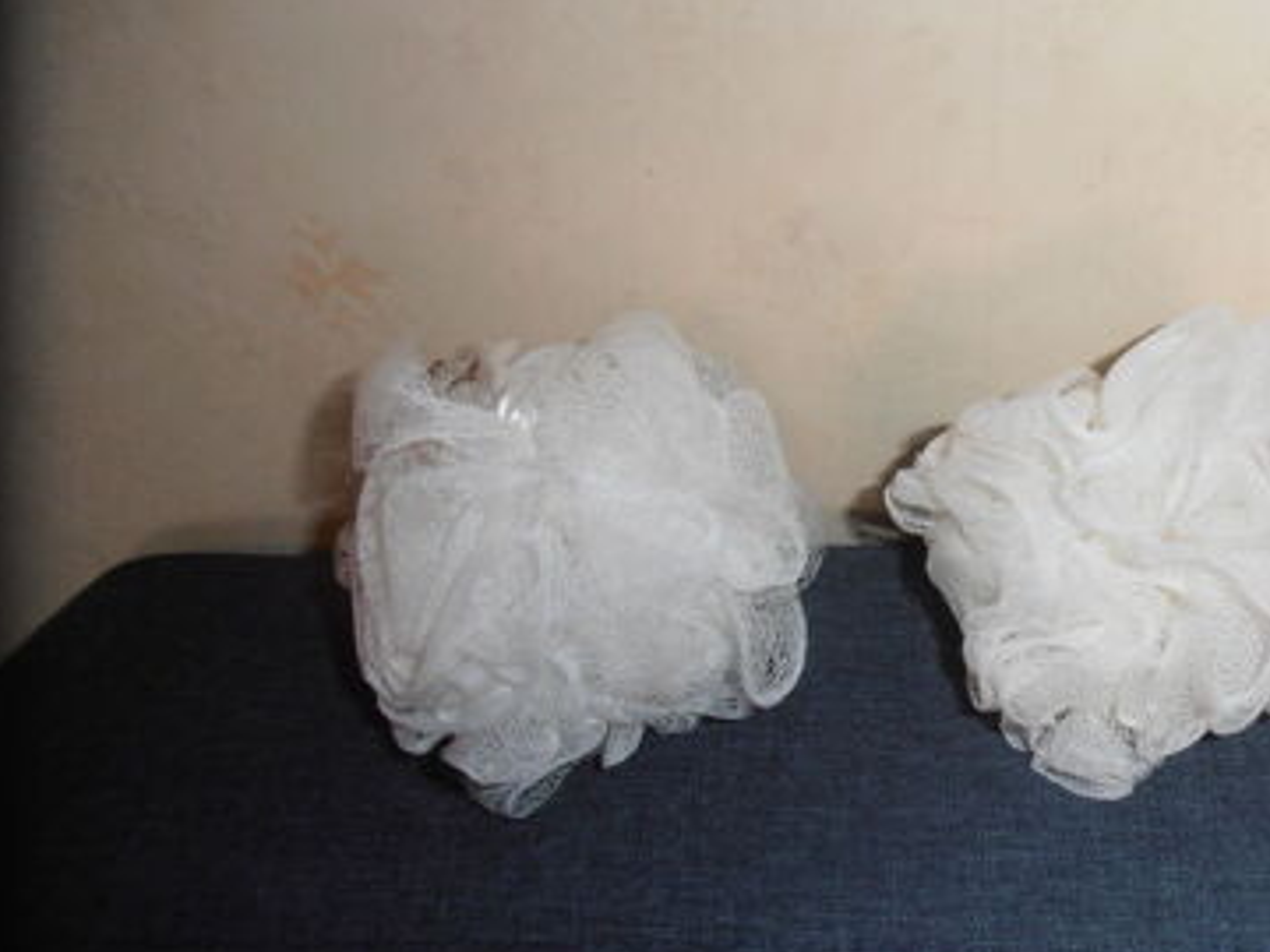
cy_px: 480
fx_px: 1174
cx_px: 709
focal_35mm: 32
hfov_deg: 56.7
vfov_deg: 44.2
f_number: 3
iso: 125
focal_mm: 4.2
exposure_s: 1/30
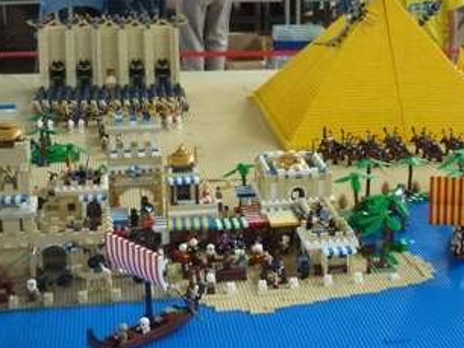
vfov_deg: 21.3
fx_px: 926
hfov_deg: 27.5
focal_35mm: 69
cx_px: 381
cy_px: 157
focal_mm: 5.5
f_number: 2.8
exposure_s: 1/25
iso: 400
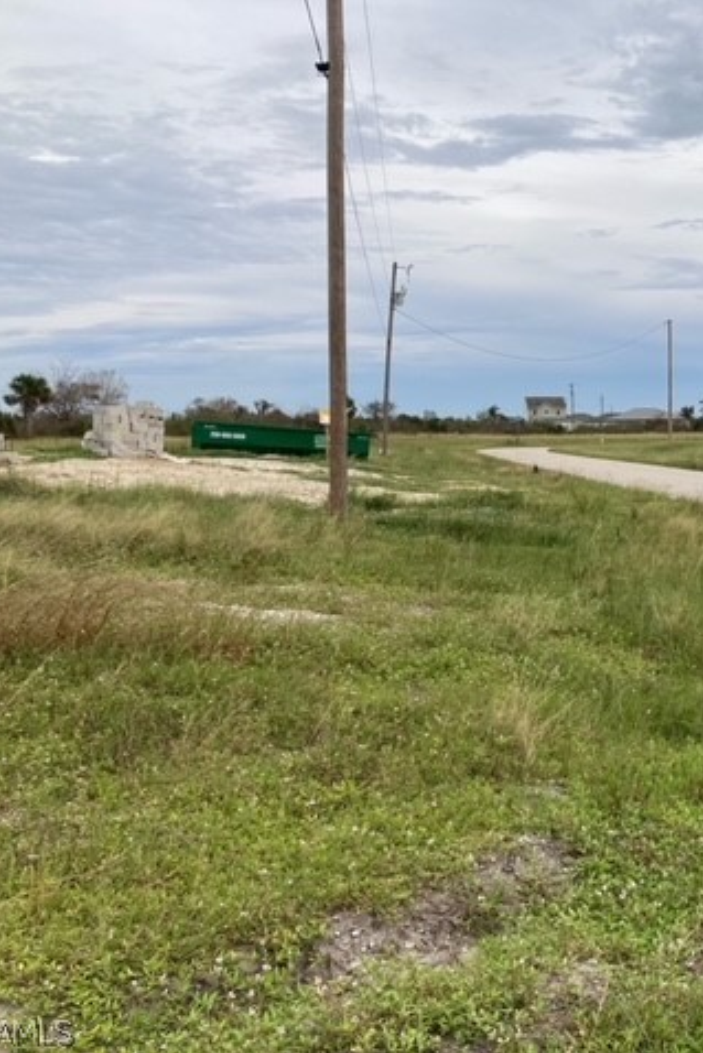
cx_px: 608
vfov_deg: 49.5
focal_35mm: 39
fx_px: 1141
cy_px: 526
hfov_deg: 32.8
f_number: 1.8
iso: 20
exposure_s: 1/2558
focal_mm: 3.99
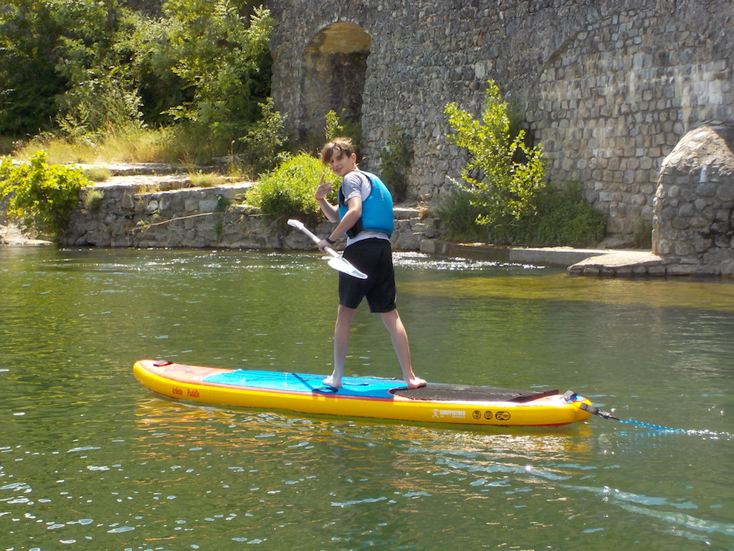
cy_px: 276
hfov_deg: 27.4
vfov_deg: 20.7
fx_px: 1505
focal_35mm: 71
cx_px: 367
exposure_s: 1/250
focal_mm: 9.7
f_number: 5.3
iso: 125
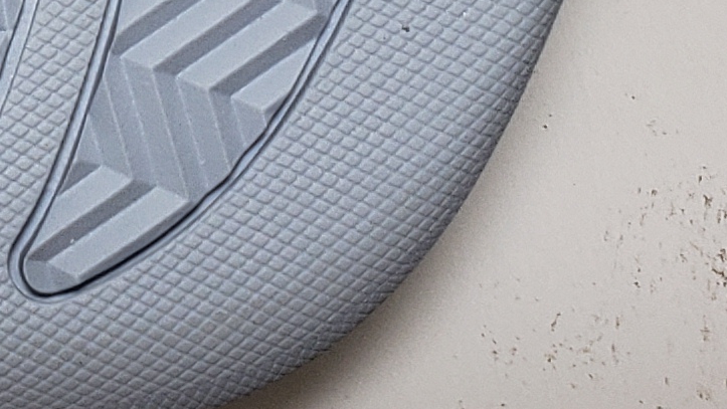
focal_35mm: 158
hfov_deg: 12.8
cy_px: -975
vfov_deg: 6.7
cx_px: -434
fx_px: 3046
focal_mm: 4.3
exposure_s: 1/247
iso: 50
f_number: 2.4
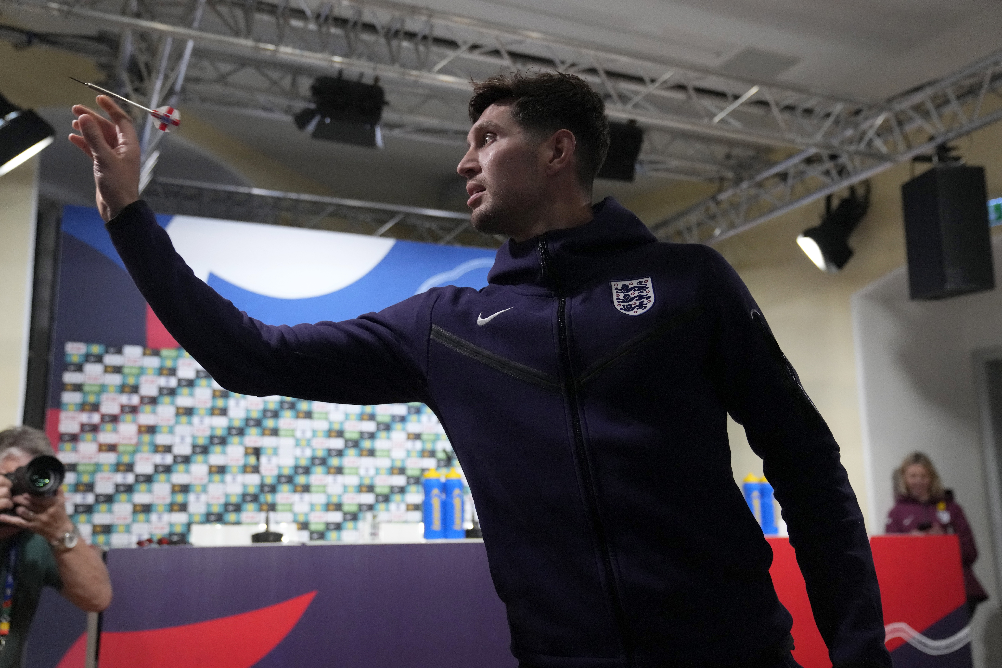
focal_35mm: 35
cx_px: 501
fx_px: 974
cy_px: 334
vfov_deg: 37.9
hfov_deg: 54.4
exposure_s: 1/1250
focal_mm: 35
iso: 5000
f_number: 3.2
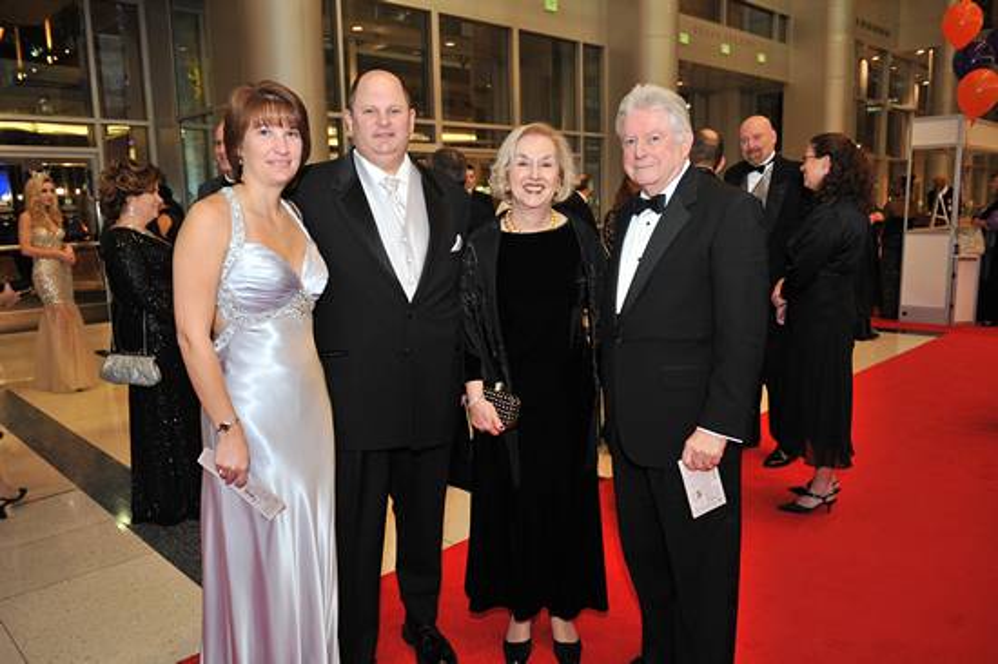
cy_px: 332
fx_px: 776
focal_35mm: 28
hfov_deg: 65.5
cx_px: 499
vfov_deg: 46.3
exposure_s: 1/125
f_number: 3.5
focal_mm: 28
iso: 1600
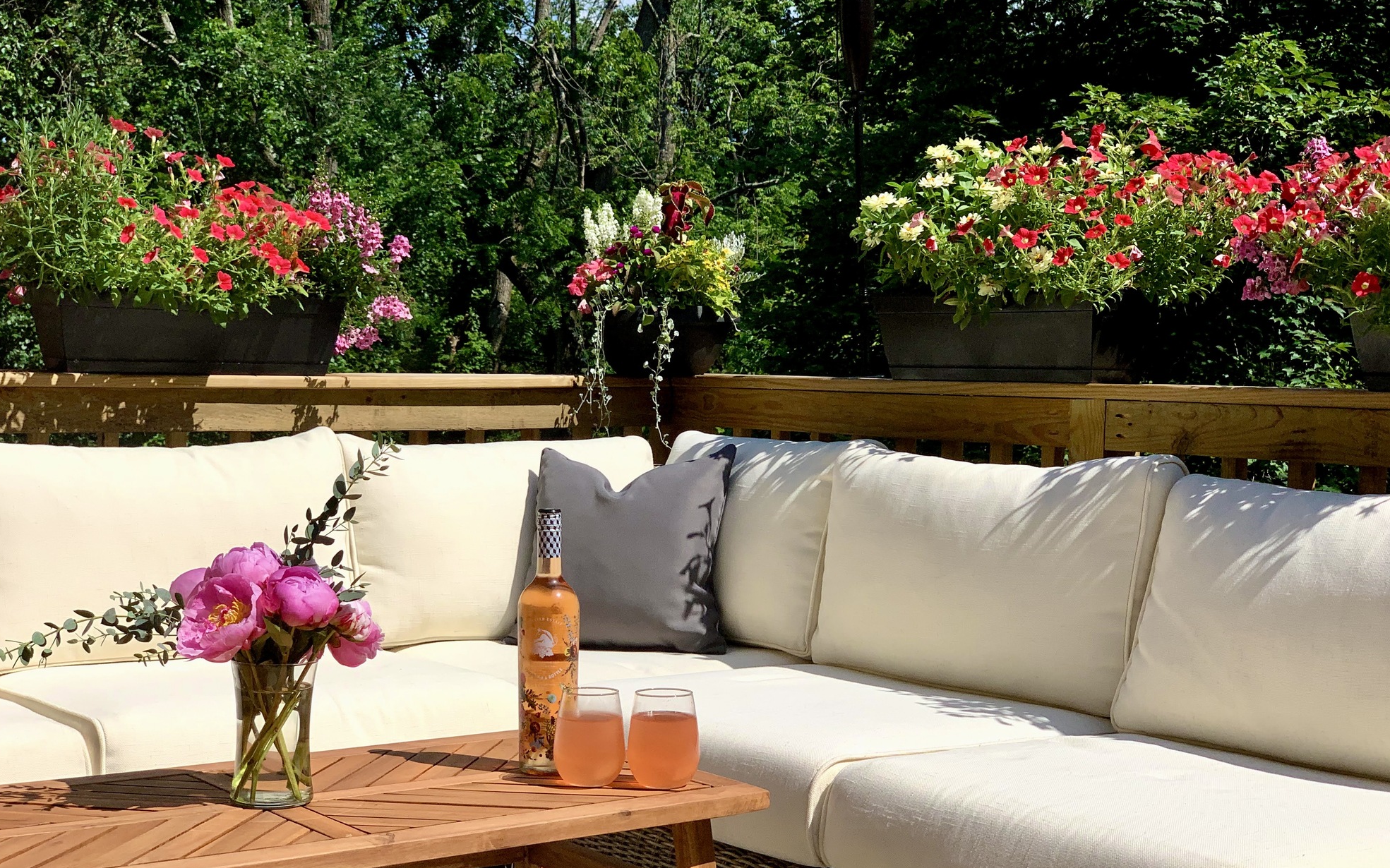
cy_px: 451
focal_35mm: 56
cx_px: 685
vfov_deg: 23.1
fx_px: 2121
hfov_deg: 36.3
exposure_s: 1/2817
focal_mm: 6
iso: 16
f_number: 2.4
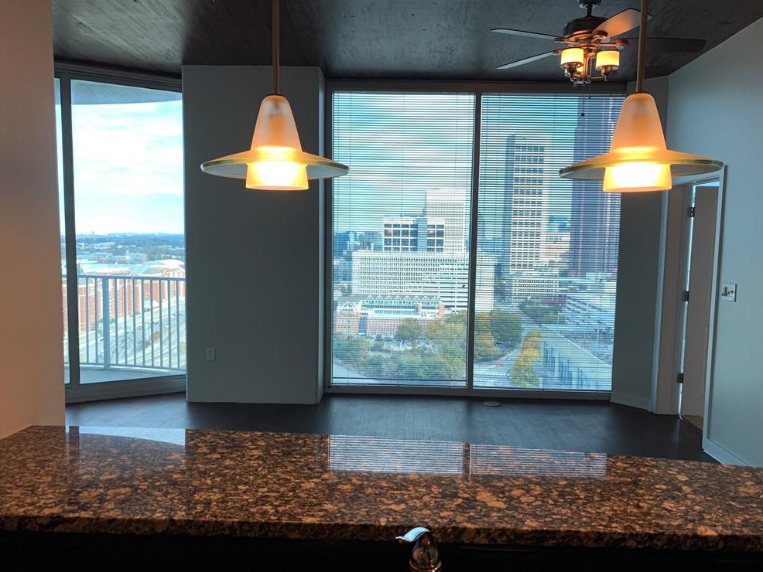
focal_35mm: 27
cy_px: 291
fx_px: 595
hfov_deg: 65.3
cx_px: 393
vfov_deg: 51.4
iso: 25
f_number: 1.8
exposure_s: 1/120
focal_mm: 4.25
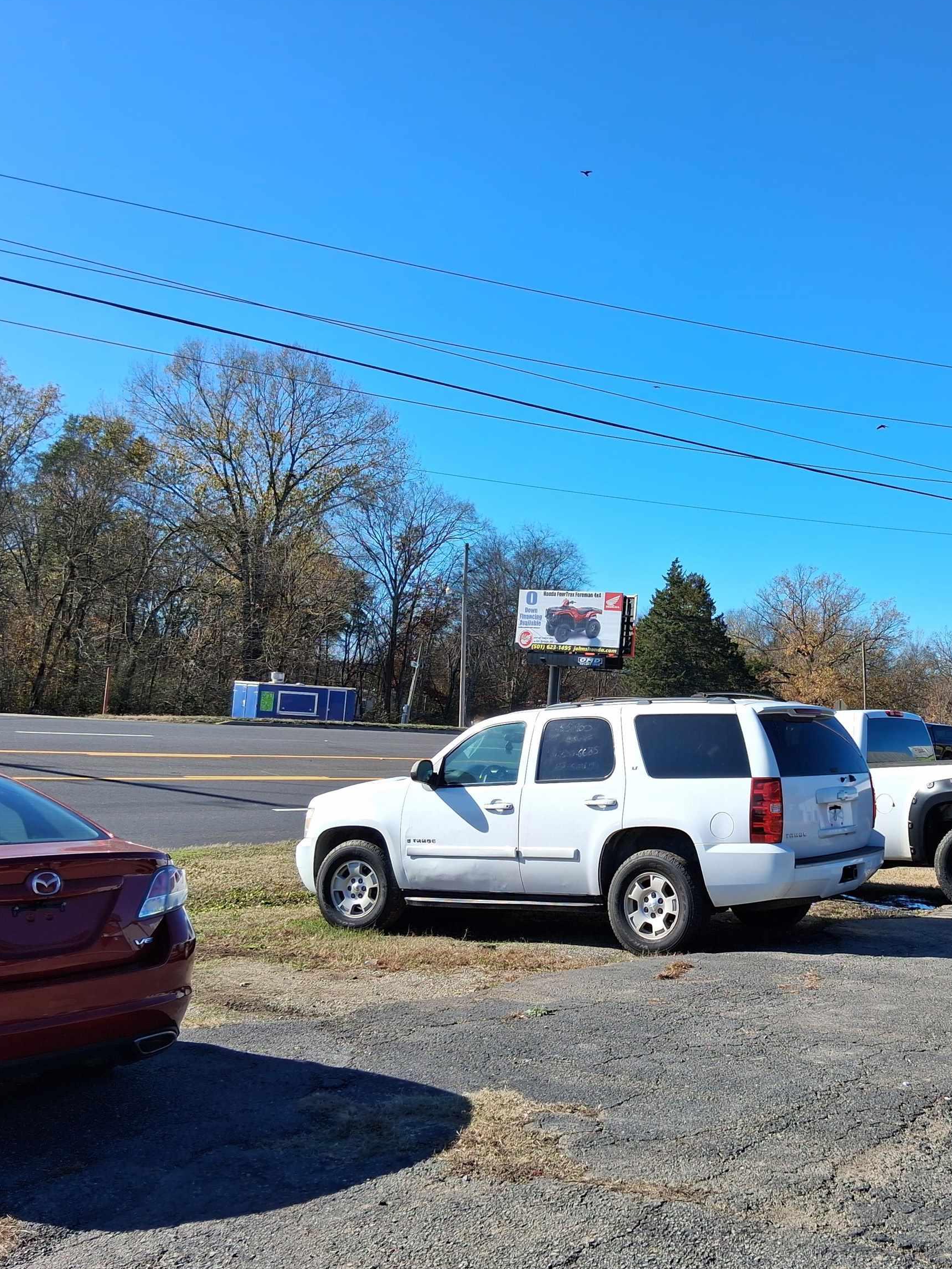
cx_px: 711
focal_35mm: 35
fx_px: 1283
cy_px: 633
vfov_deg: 52.6
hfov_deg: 39.6
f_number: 1.8
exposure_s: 1/505
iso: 25
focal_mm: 3.98
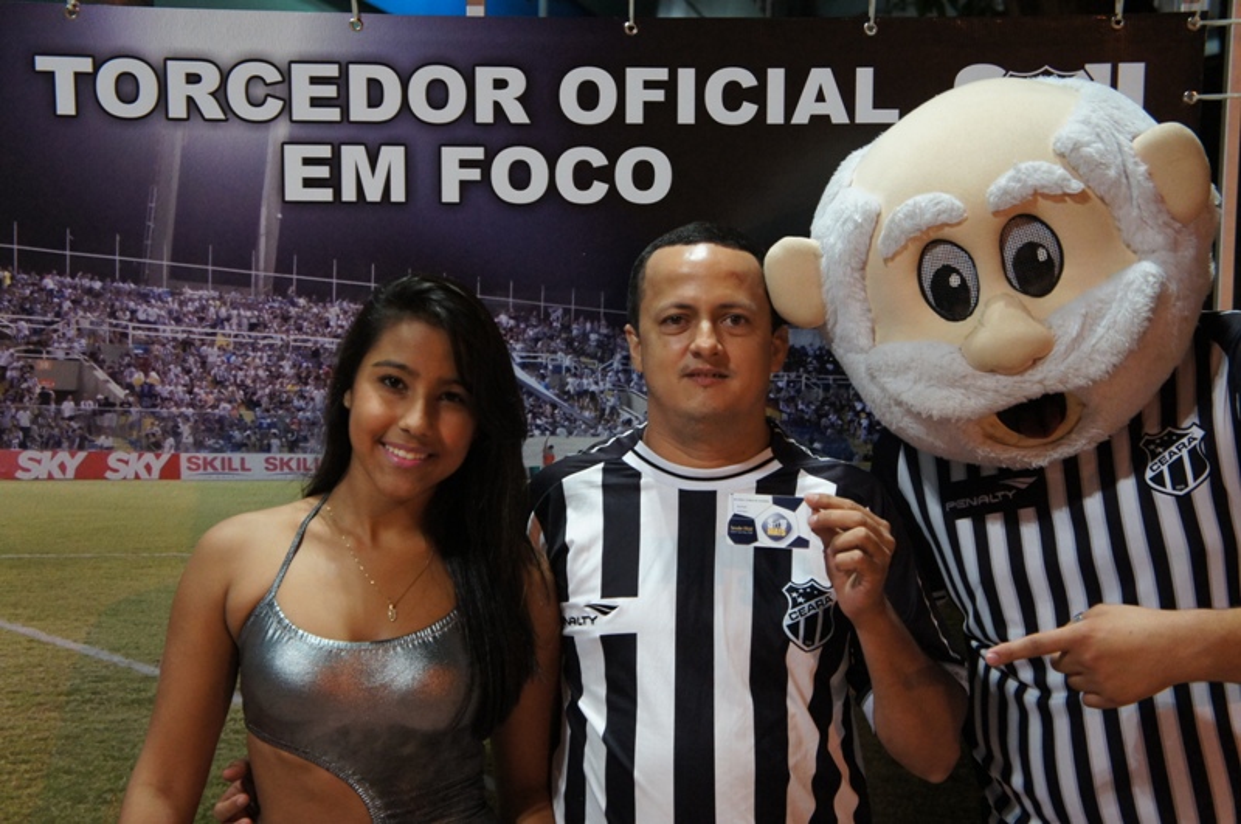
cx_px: 620
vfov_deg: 23.1
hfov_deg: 34.3
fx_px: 2014
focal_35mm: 58
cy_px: 412
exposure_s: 1/30
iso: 1600
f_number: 4.5
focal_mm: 39
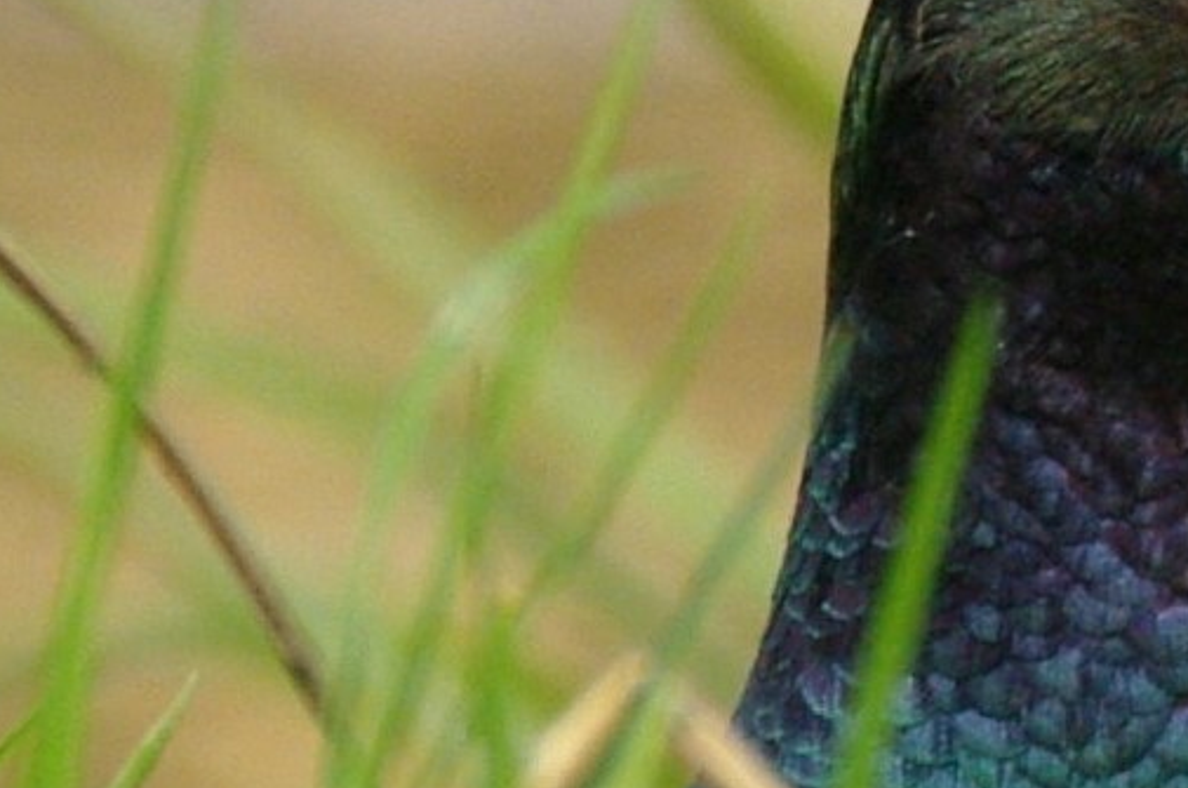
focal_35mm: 2041
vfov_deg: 0.7
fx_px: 67245
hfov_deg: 1.0
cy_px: 777
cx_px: 841
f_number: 8
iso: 800
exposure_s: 1/500
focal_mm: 300
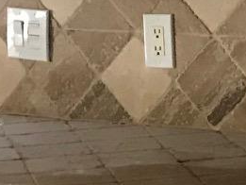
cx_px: 268
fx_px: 1536
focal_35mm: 216
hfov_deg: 9.1
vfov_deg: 6.9
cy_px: 68
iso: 80
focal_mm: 3.99
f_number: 1.8
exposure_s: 1/15
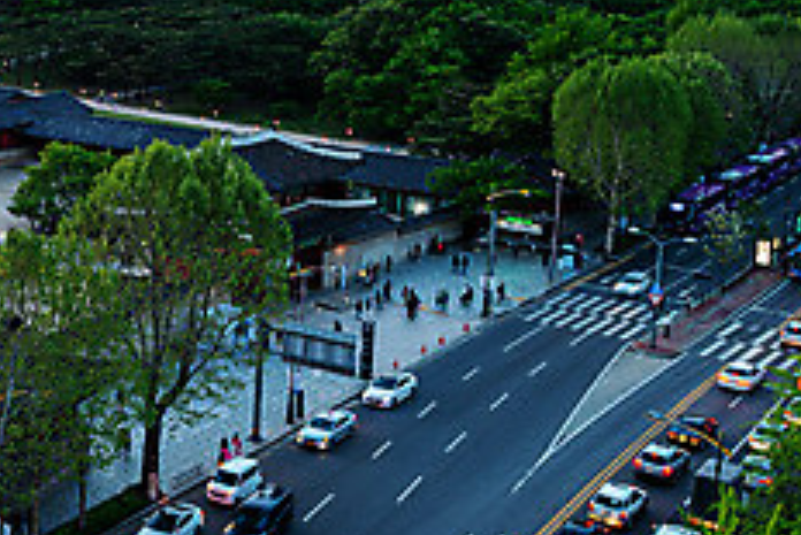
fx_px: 1380
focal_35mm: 62
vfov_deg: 21.7
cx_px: -119
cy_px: 114
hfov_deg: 28.8
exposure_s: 1/5
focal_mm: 24
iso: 100
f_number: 10
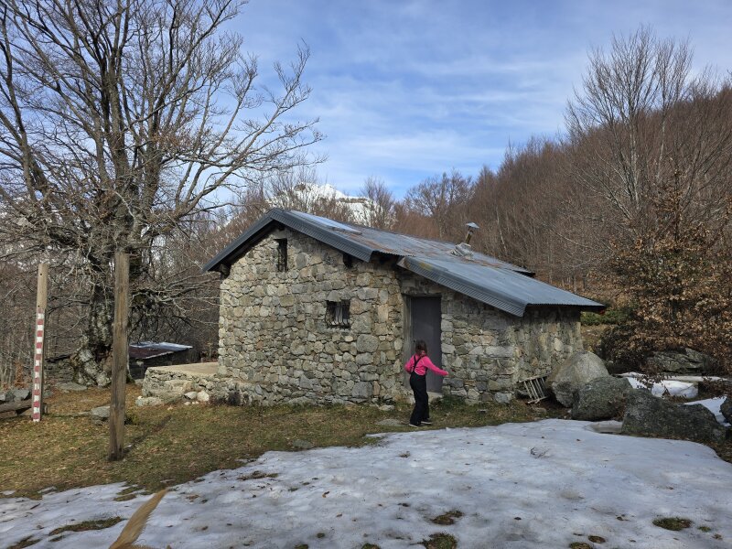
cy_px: 274
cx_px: 366
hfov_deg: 73.9
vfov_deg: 58.9
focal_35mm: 23
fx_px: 486
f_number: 1.7
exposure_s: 1/607
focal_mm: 6.3
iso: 12
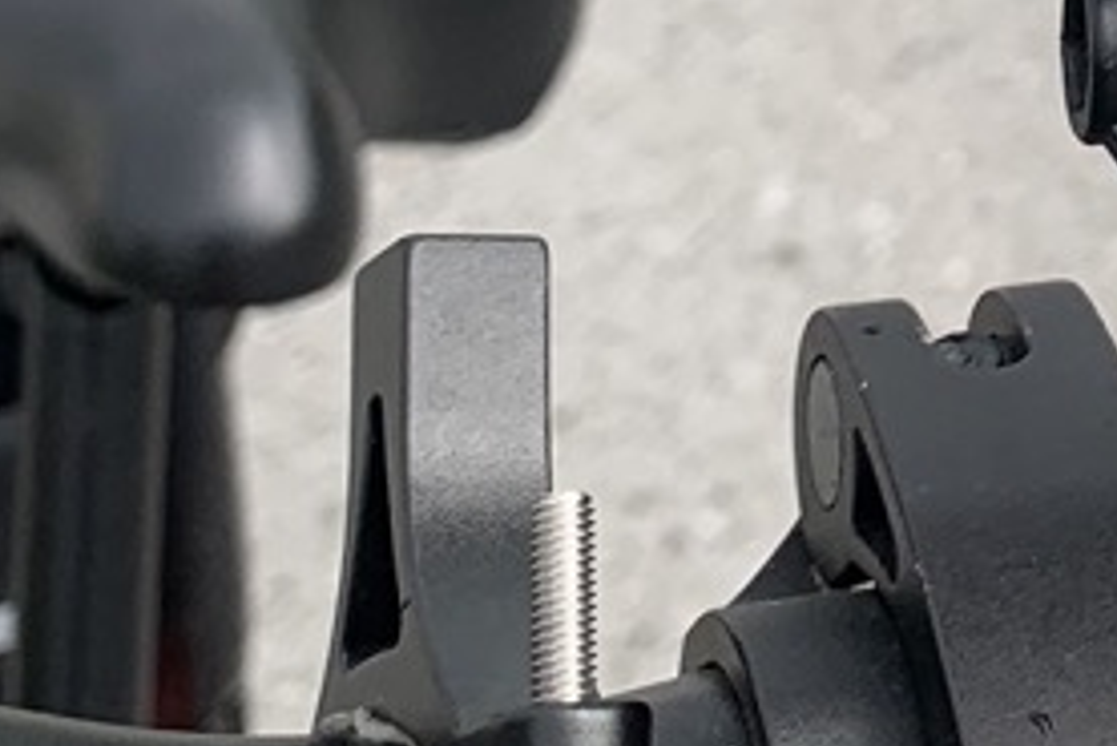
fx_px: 3880
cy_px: -815
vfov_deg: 10.1
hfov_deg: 15.0
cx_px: 1774
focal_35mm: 125
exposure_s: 1/235
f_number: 1.8
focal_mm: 4.25
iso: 25
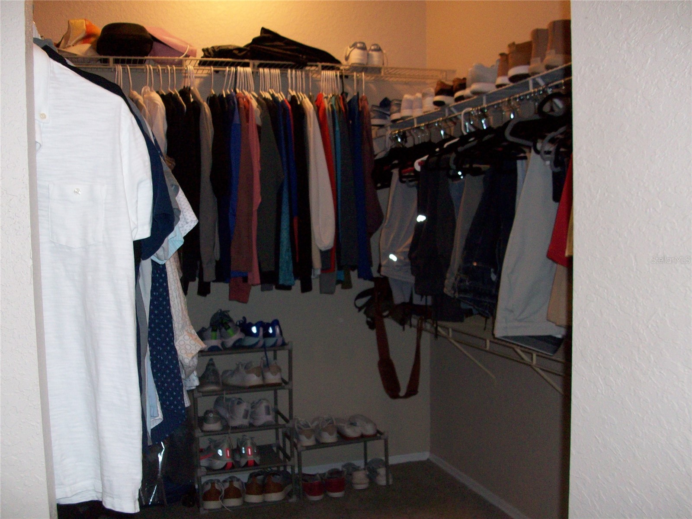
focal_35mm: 34
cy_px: 260
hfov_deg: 54.0
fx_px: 680
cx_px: 346
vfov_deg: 41.8
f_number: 2.8
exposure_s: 1/60
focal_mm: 5.7
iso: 160
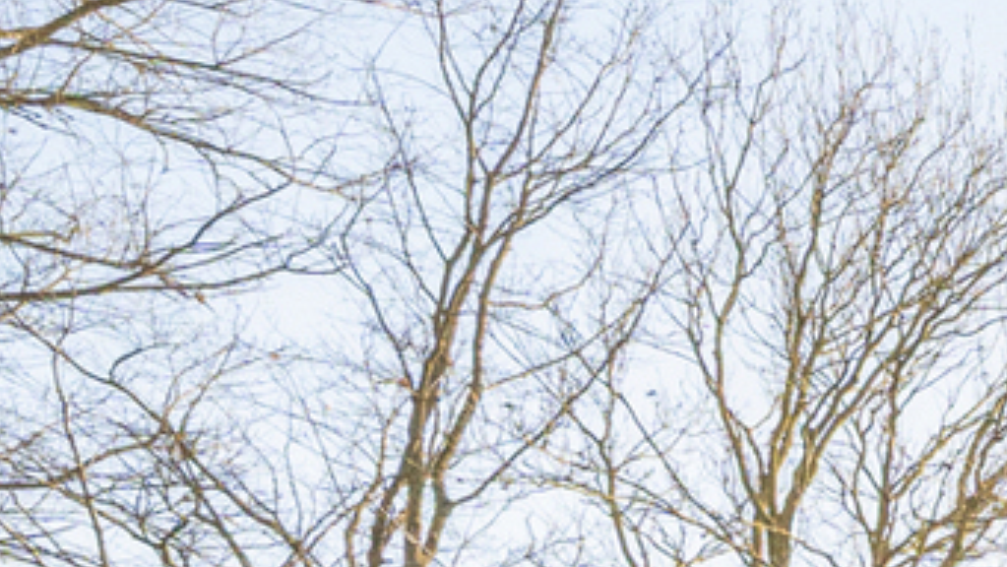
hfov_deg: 11.7
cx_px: 2991
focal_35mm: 93
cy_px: 1364
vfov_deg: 11.0
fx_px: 2484
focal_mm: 14
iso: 250
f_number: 9
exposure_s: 1/500
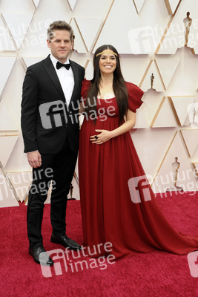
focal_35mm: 52
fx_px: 429
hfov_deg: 26.0
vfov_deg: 38.2
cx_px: 99
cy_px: 148
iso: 800
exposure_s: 1/200
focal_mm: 52
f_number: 7.1
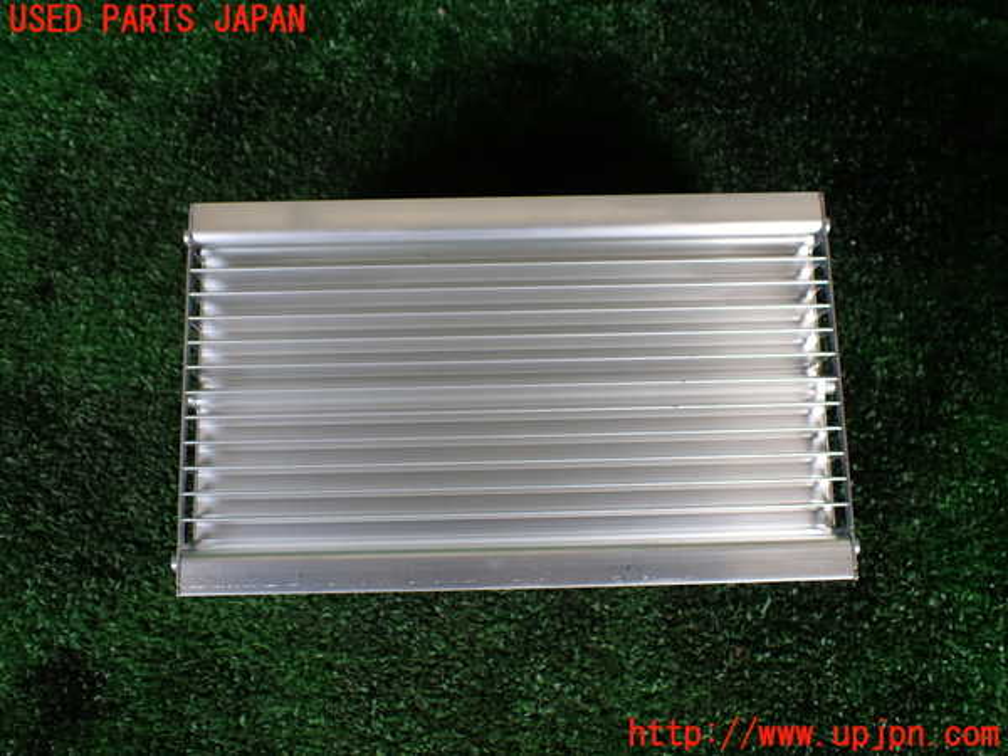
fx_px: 874
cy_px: 378
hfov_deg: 60.0
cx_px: 504
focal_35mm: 30
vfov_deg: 46.8
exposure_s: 1/125
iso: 100
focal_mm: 5.4
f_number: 2.3
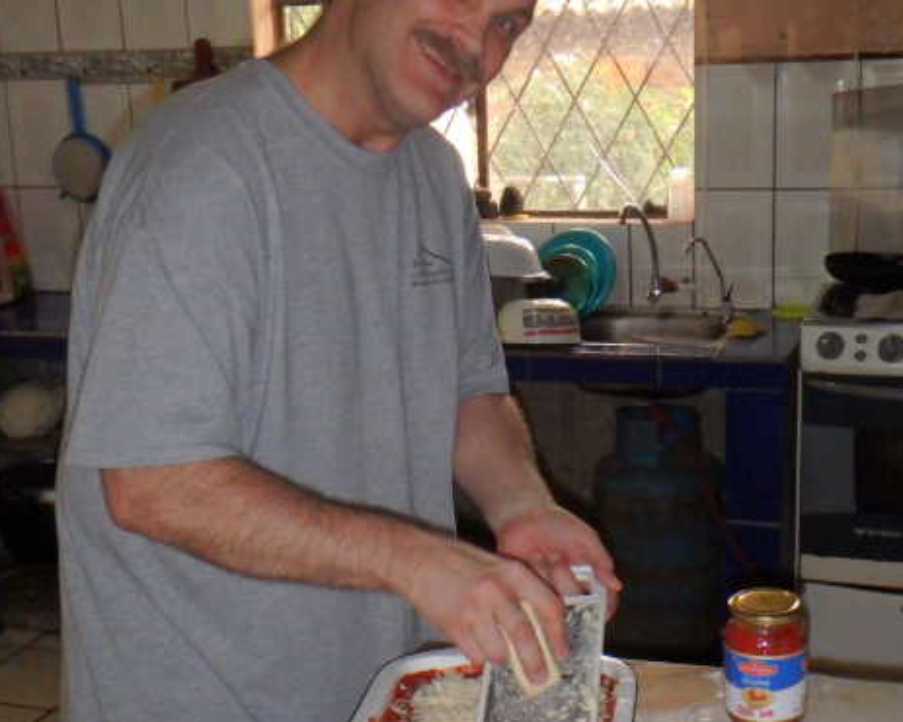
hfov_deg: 36.7
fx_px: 1362
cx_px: 468
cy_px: 468
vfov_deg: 29.5
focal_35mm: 51
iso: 800
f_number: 5
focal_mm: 6.4
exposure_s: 1/40
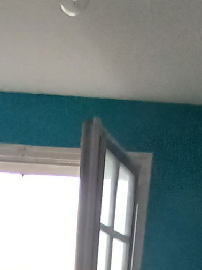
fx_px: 428
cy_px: 456
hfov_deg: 26.1
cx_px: 42
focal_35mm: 55
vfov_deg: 23.3
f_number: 2.2
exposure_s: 1/29
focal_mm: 1.13
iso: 160
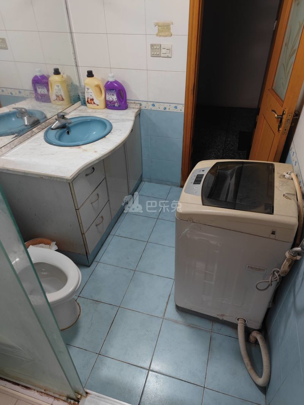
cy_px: 202
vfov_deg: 49.0
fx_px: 445
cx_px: 152
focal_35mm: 38
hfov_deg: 37.7
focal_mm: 7.59
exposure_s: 1/50
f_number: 1.95
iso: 417
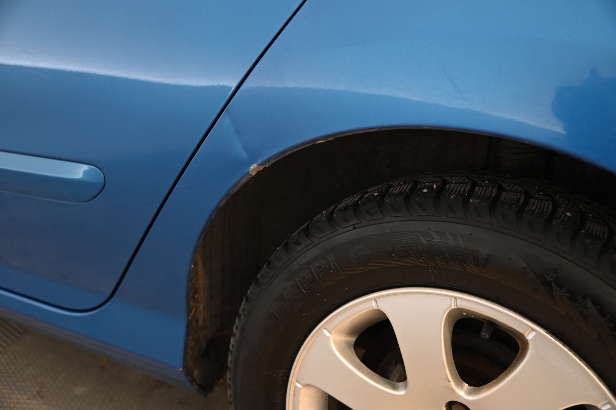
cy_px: 205
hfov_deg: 55.8
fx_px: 581
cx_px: 308
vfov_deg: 38.8
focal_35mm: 34
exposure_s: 1/40
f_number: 4
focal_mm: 34
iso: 2000
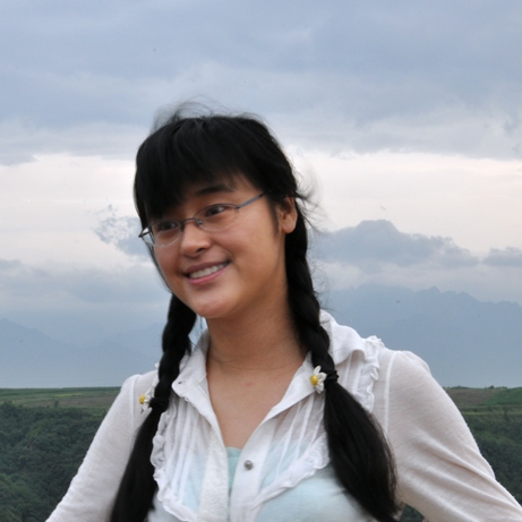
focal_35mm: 115
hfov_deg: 15.2
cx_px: 236
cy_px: 279
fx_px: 1962
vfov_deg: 15.2
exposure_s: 1/2
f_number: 32
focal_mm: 52
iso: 400
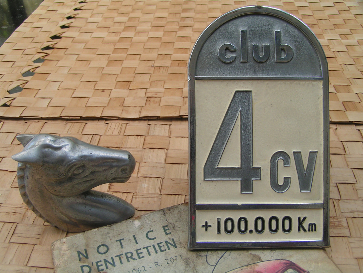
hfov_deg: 49.0
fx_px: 398
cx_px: 182
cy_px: 136
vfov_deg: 37.7
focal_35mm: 38
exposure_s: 1/50
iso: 50
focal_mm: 5.8
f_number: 5.6
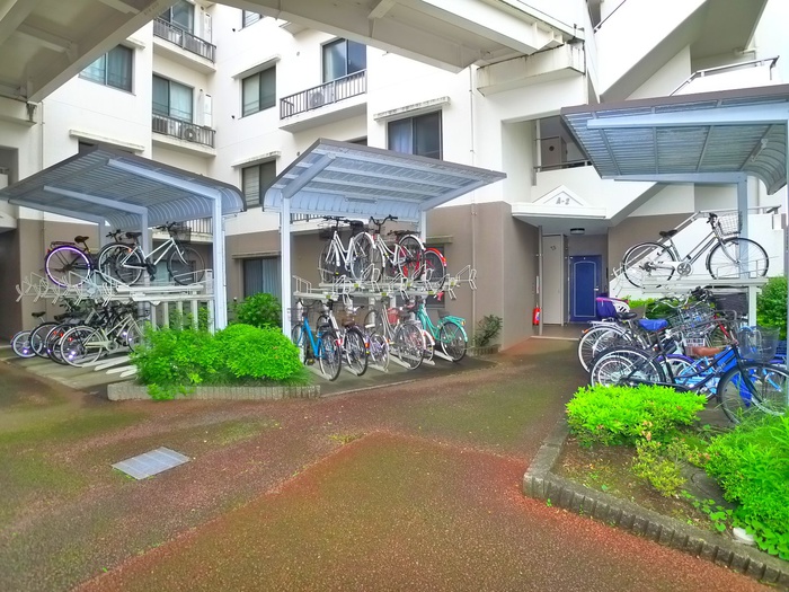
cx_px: 394
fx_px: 547
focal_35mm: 24
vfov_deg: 56.8
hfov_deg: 71.6
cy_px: 296
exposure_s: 1/100
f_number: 2
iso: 400
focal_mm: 5.1
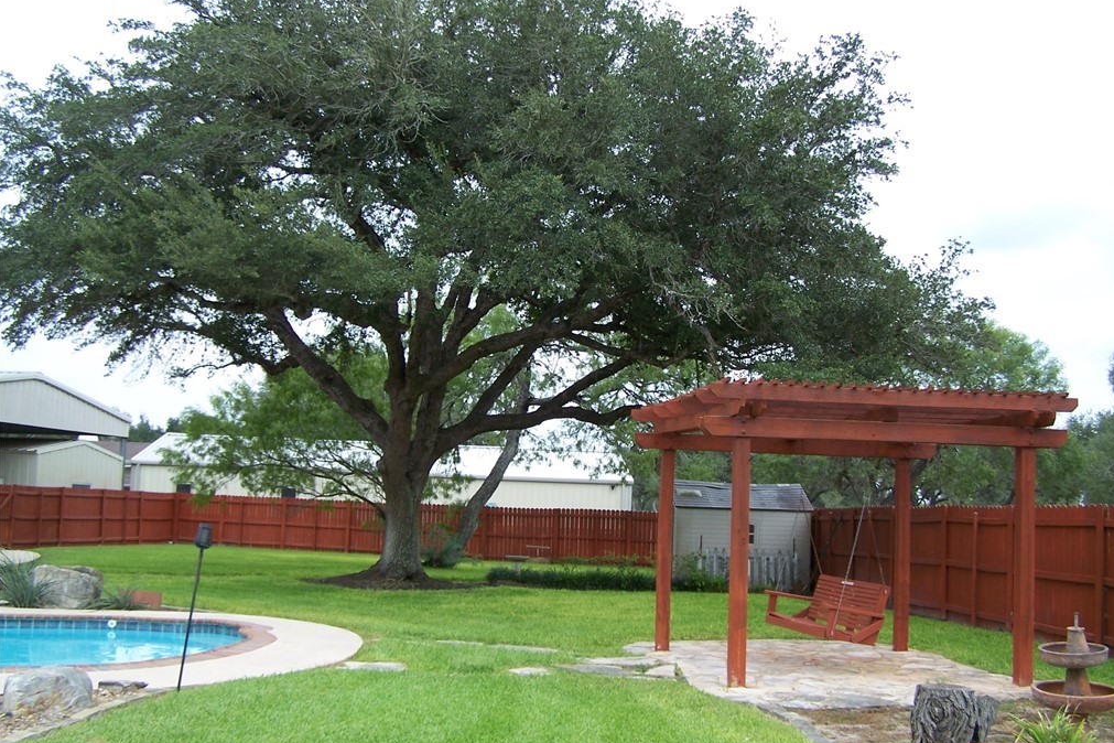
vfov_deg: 33.4
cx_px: 561
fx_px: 1238
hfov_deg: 48.5
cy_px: 377
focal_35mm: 40
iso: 80
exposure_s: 1/640
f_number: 2.8
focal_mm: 6.3
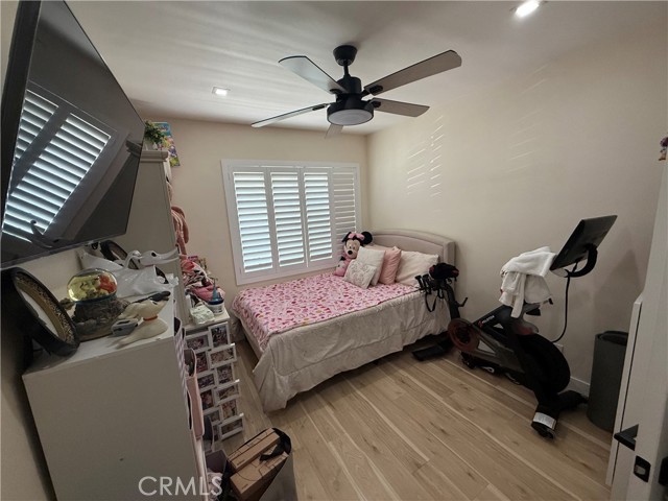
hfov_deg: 102.1
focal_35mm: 14
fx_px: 270
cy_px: 250
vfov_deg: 85.7
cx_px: 334
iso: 320
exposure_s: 1/120
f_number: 2.2
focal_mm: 2.22
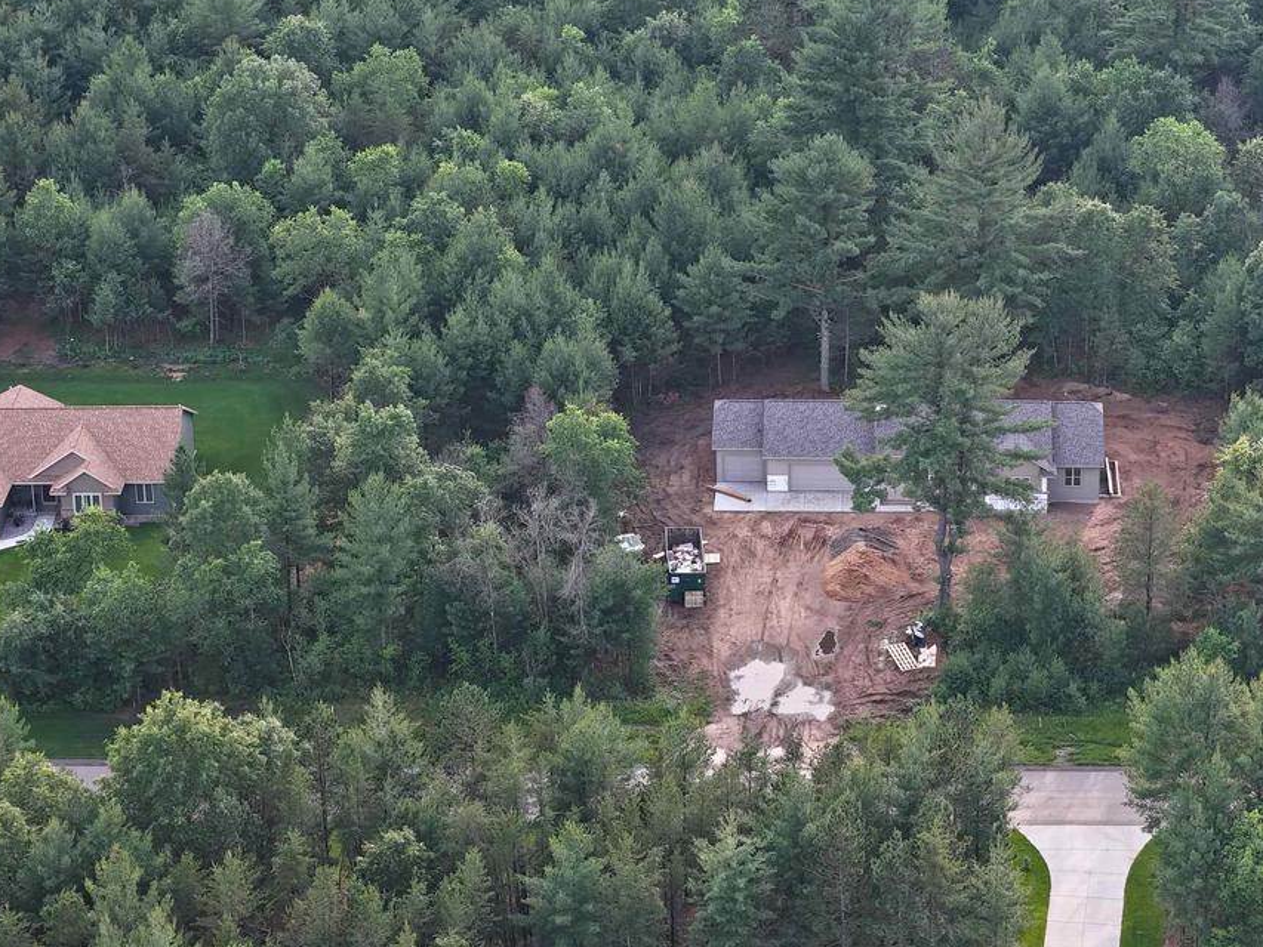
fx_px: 3832
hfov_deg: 18.6
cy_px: 284
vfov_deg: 14.1
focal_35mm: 105
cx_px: 909
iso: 100
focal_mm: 19.35
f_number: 2.8
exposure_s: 1/90
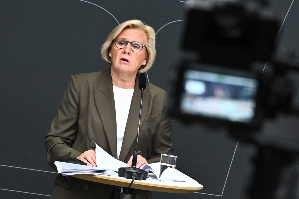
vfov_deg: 9.1
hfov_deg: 13.6
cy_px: 100
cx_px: 149
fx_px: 1254
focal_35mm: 151
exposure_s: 1/60
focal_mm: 150
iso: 2000
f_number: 11
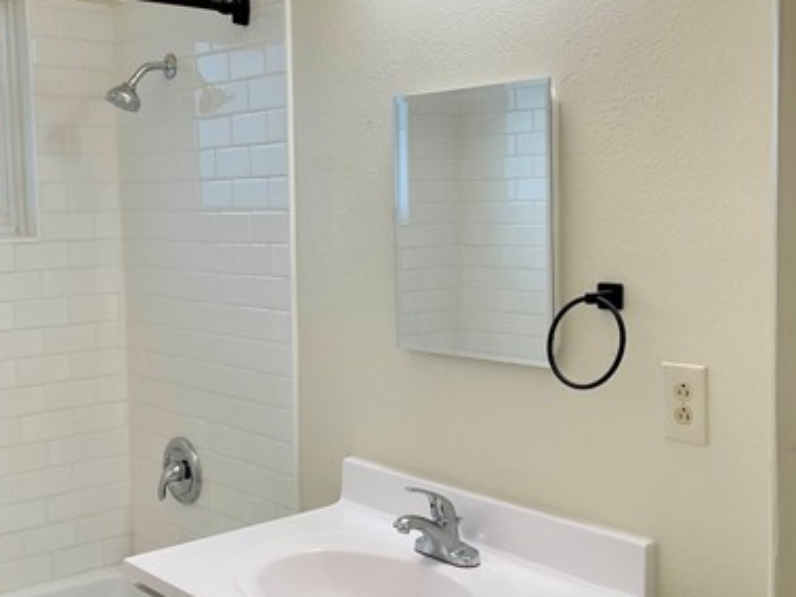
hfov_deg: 38.8
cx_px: 344
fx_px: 1126
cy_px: 275
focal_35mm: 49
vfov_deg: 29.6
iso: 40
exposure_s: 1/60
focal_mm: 3
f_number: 1.8
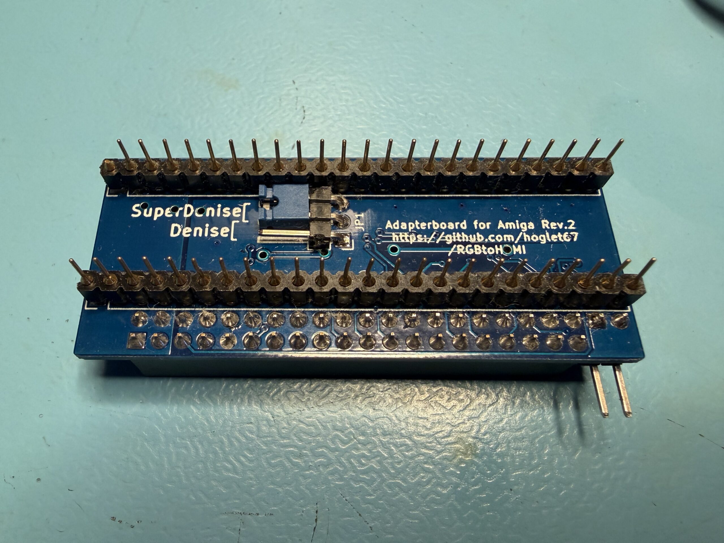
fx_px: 544
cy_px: 272
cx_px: 362
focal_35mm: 26
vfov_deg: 53.1
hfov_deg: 67.3
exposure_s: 1/100
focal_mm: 2.22
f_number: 2.2
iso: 250
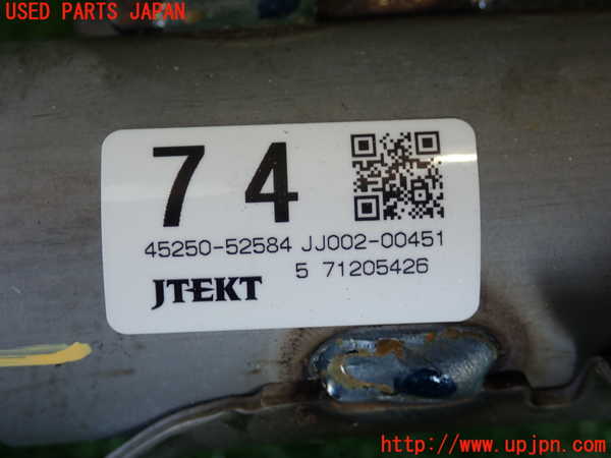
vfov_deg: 27.0
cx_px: 306
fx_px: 953
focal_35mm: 54
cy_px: 229
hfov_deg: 35.5
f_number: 3.3
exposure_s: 1/50
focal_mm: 9.65
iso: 200
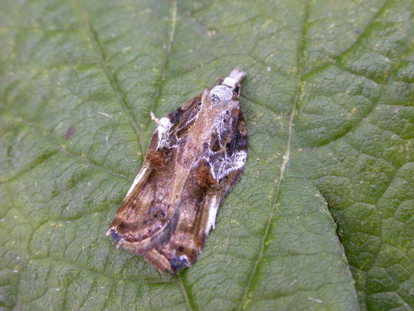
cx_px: 207
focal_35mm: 114
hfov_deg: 17.3
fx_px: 1363
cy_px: 156
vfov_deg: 13.0
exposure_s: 1/112
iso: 400
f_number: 6.8
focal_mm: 23.7
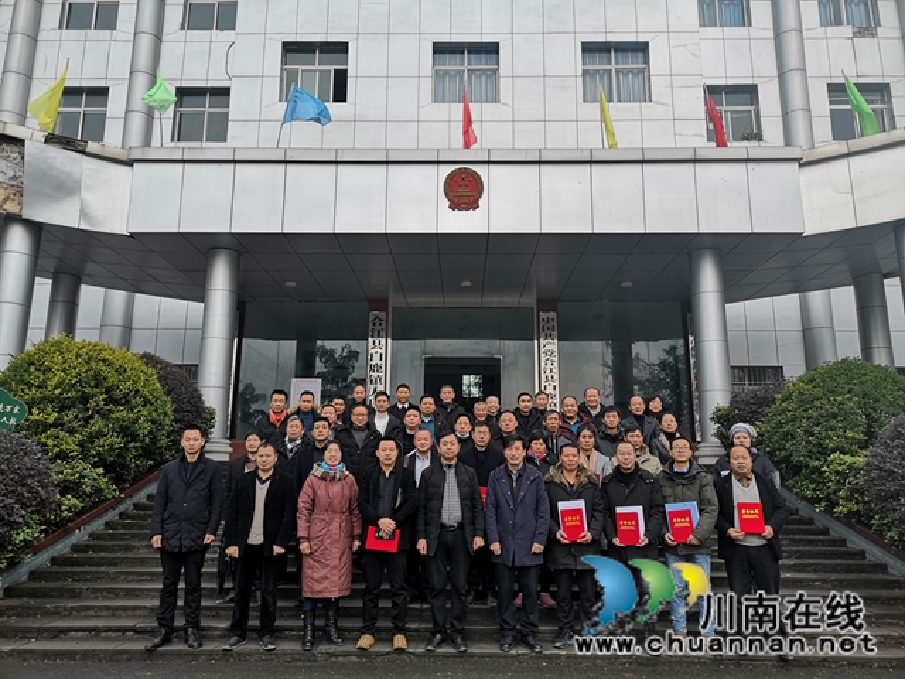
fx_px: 680
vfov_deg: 53.1
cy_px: 340
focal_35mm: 26
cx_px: 452
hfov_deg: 67.3
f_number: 1.8
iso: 50
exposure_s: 1/396
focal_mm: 4.75
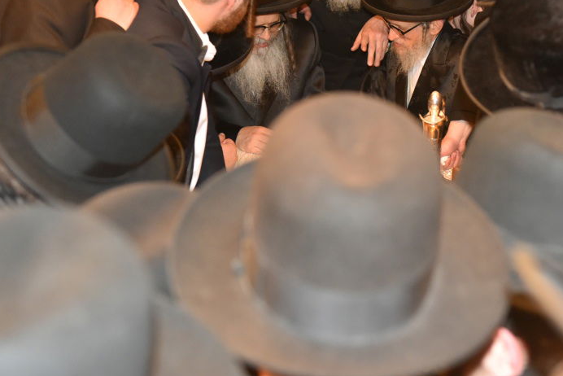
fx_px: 1111
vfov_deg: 19.2
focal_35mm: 71
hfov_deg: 28.3
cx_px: 364
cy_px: 130
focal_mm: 48
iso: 3200
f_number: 3.2
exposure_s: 1/80
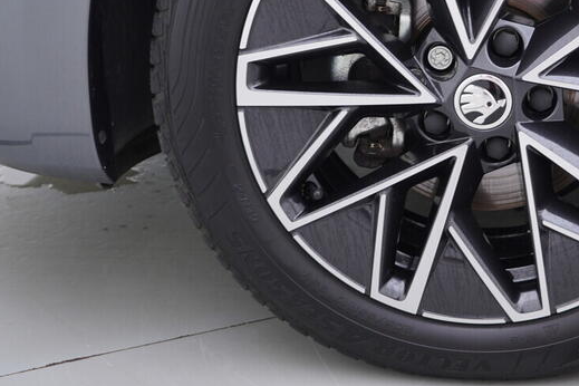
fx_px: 1142
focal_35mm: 71
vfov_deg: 19.1
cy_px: 101
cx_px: 544
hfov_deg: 27.2
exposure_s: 1/50
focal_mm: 24
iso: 125
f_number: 3.2
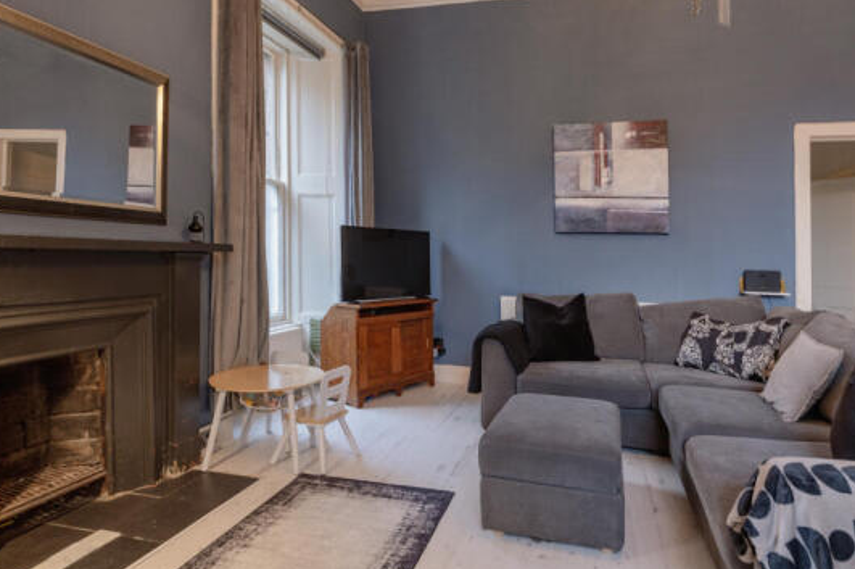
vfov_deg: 59.2
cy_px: 245
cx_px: 452
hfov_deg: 81.2
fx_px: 498
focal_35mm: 21
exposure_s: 1/10
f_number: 8
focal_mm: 17
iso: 800
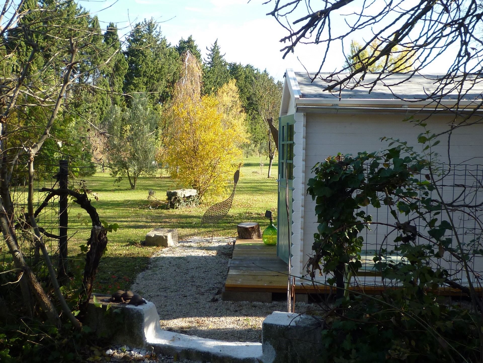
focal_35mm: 38
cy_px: 182
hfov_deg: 49.0
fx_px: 530
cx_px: 242
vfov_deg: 37.7
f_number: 2.8
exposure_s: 1/250
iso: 80
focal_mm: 4.4
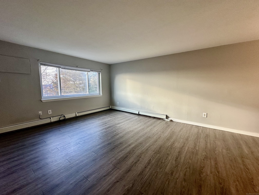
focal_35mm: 14
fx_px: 105
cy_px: 98
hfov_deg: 102.1
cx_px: 130
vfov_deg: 85.7
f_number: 2.2
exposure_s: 1/99
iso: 100
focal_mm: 2.22
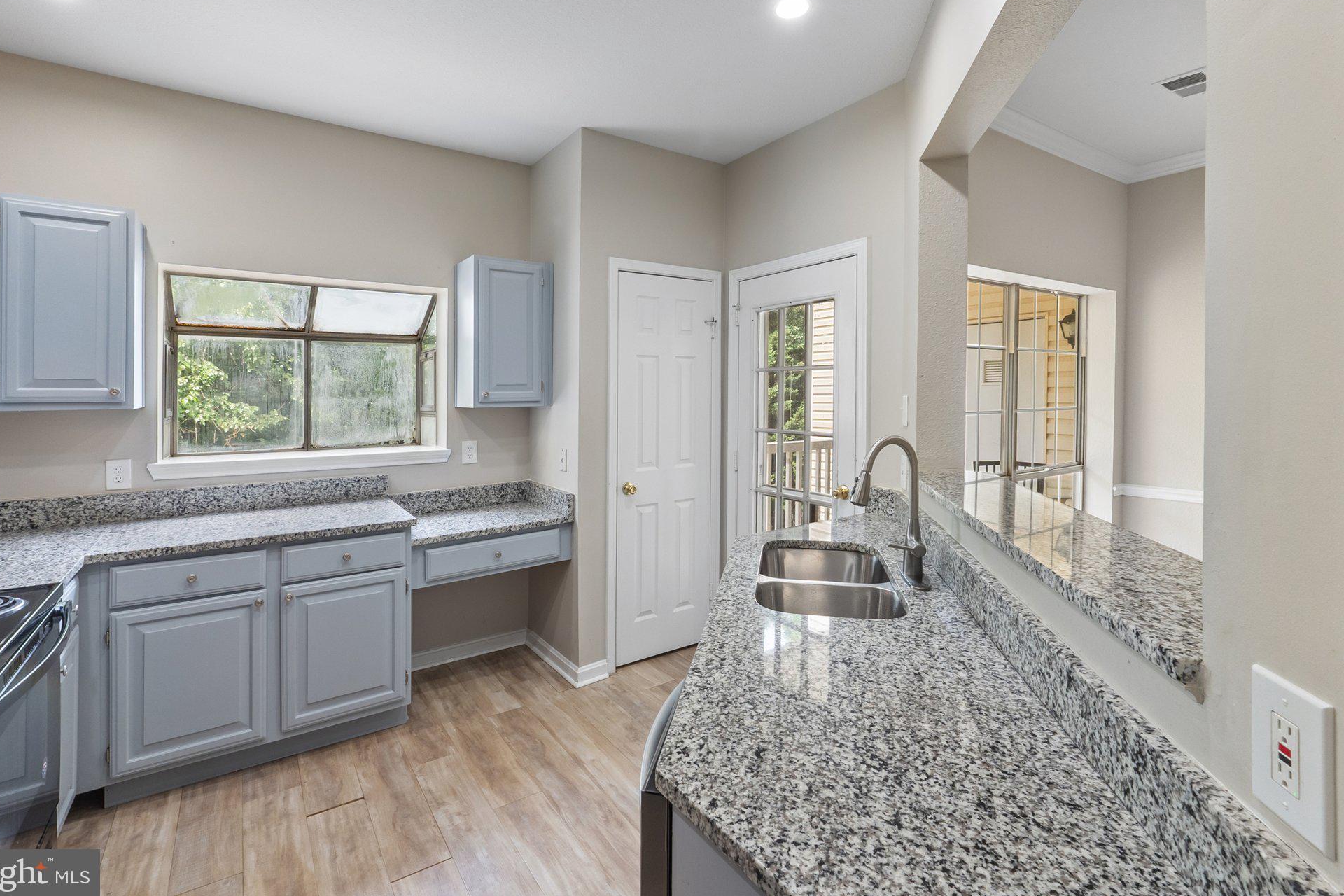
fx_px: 597
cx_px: 662
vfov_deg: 73.7
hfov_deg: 96.7
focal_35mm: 16
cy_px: 422
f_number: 8
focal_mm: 10
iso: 640
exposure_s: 1/6
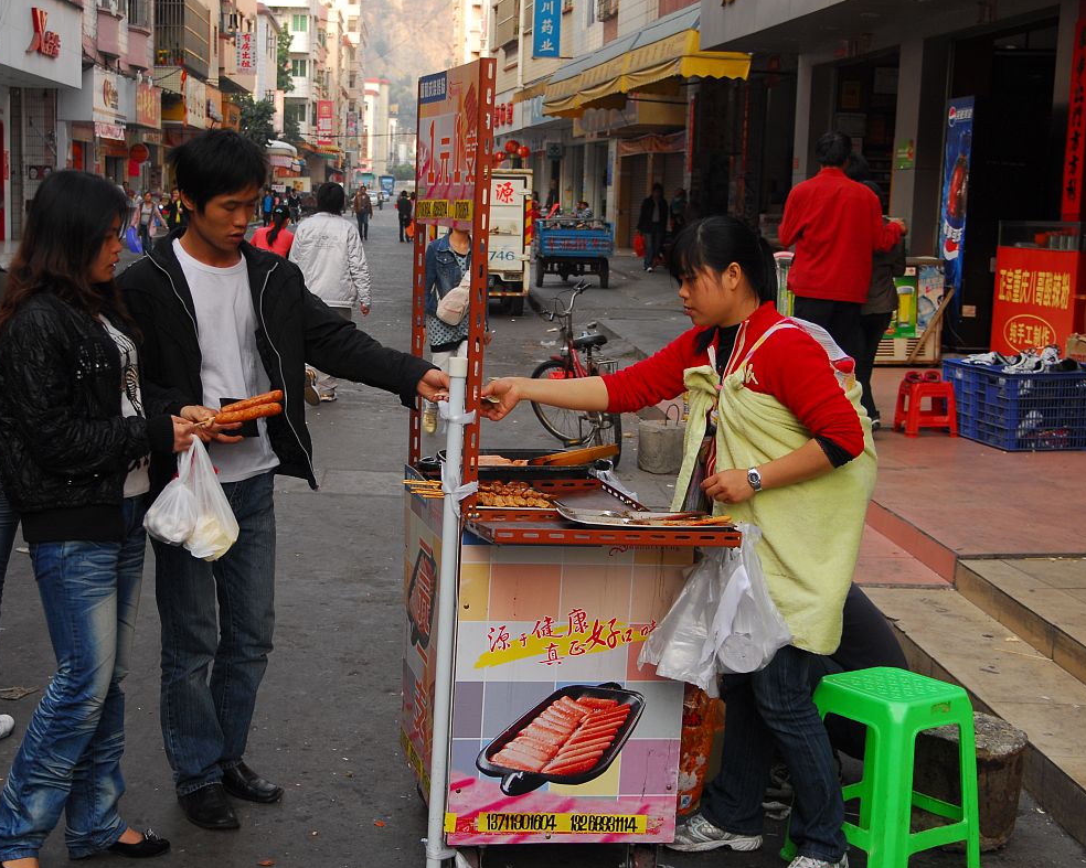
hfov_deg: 34.0
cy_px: 440
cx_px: 436
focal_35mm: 55
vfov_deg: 27.6
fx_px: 1768
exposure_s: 1/200
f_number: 4
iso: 280
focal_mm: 32
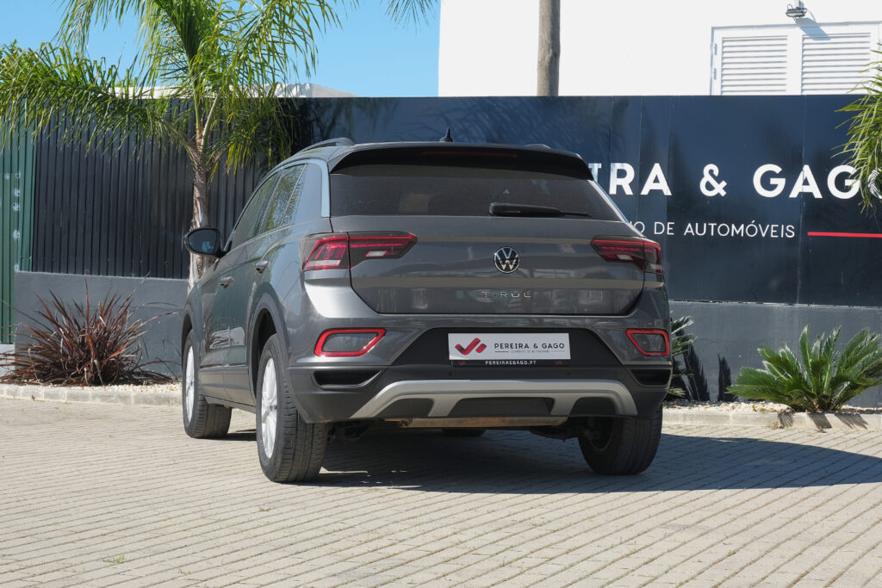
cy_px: 294
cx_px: 441
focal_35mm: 68
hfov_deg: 29.7
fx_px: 1666
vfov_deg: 20.0
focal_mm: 45
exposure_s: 1/250
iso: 250
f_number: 9
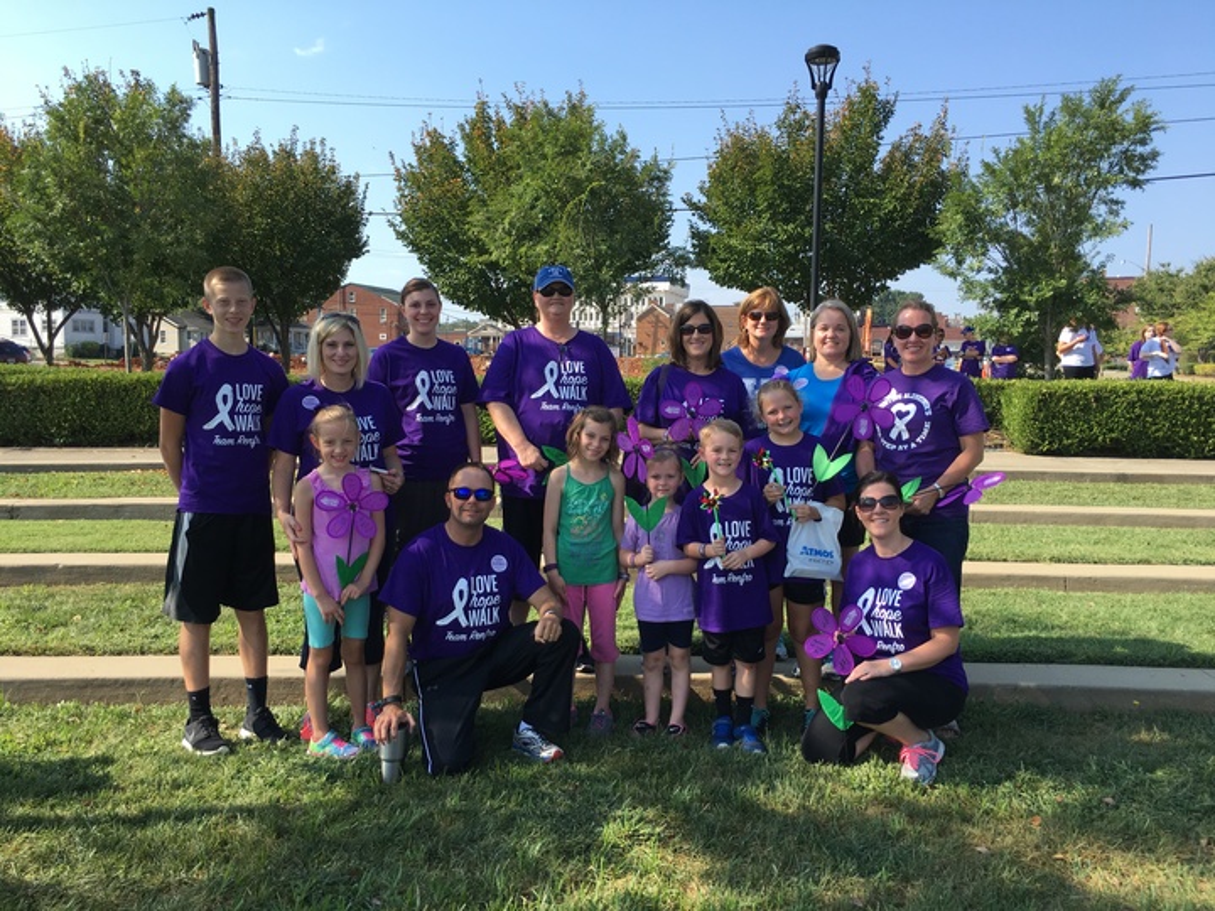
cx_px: 608
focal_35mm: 29
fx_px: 1018
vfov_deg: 48.2
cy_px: 456
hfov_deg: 61.7
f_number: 2.2
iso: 25
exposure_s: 1/610
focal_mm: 4.15
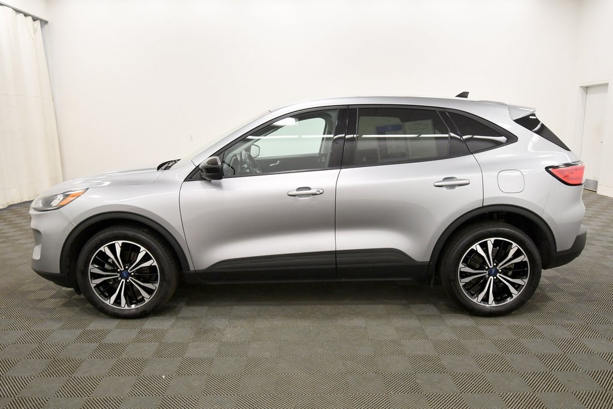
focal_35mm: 27
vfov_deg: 47.9
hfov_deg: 67.4
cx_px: 306
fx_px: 460
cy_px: 204
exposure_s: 1/125
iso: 900
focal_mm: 18
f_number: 5.3
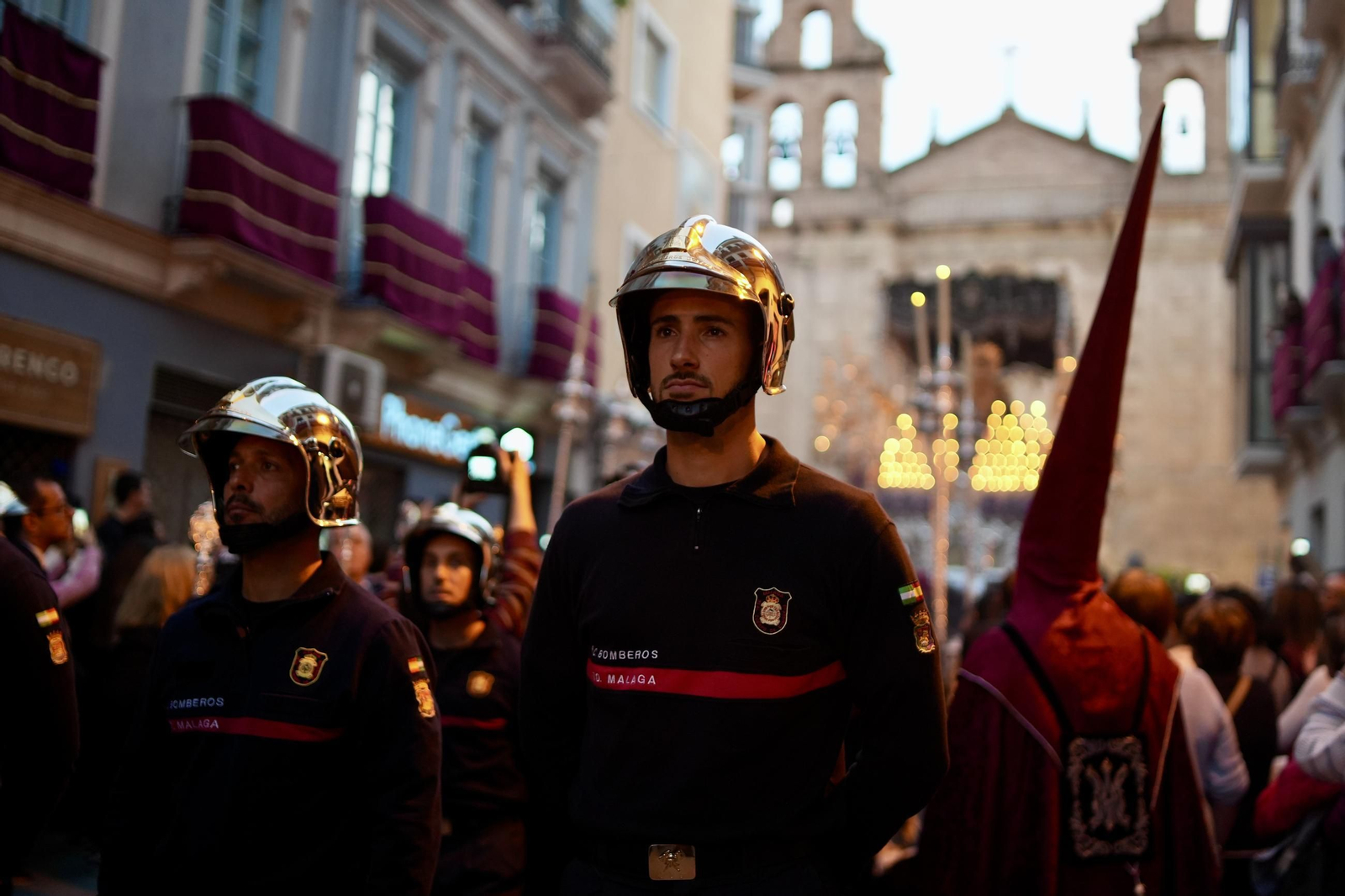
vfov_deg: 37.8
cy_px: 448
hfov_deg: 54.4
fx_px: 1307
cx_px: 672
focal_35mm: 35
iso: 1000
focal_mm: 35
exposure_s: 1/200
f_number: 1.4
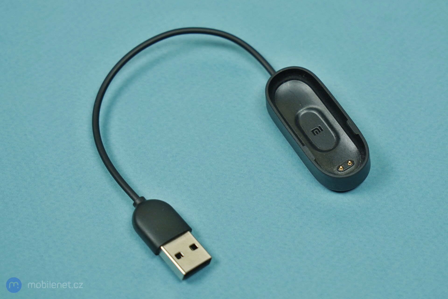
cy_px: 150
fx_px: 697
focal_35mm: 56
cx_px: 224
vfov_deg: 24.2
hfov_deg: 35.6
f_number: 5
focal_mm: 56
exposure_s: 1/100
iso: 320
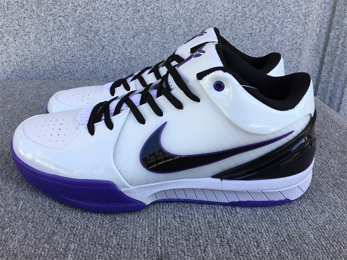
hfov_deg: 58.4
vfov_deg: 45.4
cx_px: 174
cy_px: 130
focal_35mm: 31
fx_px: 311
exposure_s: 1/379
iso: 25
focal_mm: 3.3
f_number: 2.4
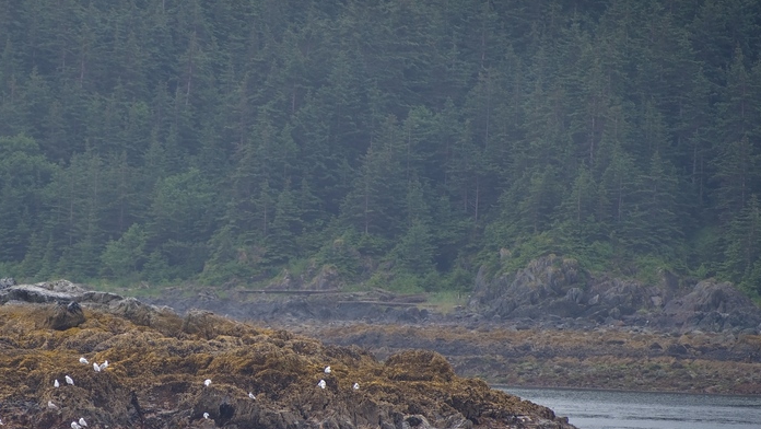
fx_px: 11667
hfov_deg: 3.7
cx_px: 179
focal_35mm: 578
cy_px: 329
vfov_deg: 2.1
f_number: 5.6
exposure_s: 1/640
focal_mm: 300
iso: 250
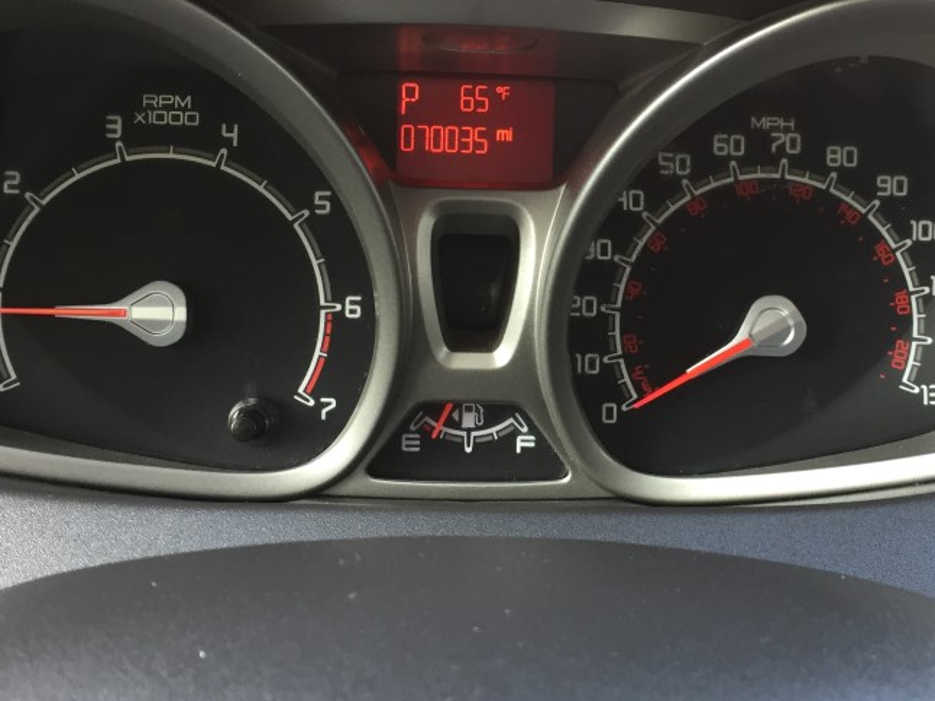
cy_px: 307
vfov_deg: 31.5
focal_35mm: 46
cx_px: 553
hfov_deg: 41.1
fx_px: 1242
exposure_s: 1/30
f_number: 2.2
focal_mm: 4.15
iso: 32
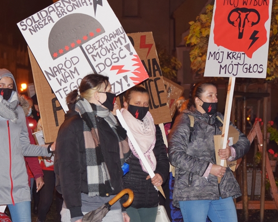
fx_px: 869
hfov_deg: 18.2
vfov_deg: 14.6
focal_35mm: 106
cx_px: 107
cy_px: 96
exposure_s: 1/30
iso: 800
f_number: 4
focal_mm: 55
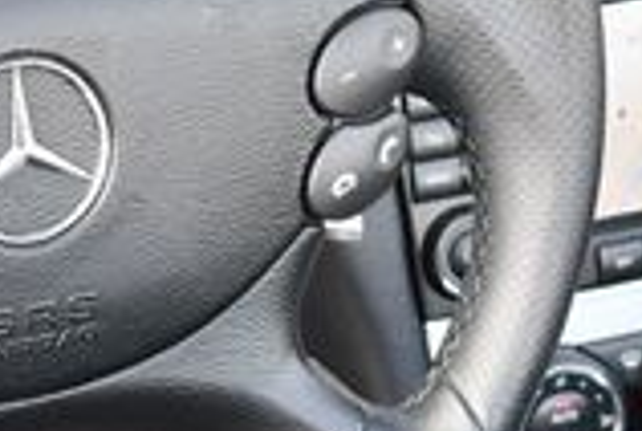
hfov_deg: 10.6
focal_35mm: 194
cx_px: 167
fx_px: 3466
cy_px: 191
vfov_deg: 7.1
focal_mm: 24
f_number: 3.8
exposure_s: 1/200
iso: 800
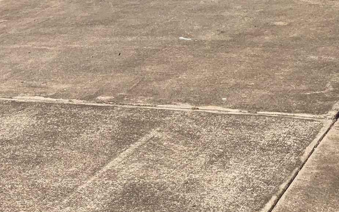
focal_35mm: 99
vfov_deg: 11.9
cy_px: -201
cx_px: 123
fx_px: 915
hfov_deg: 20.9
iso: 20
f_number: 1.8
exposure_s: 1/2088
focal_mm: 3.99
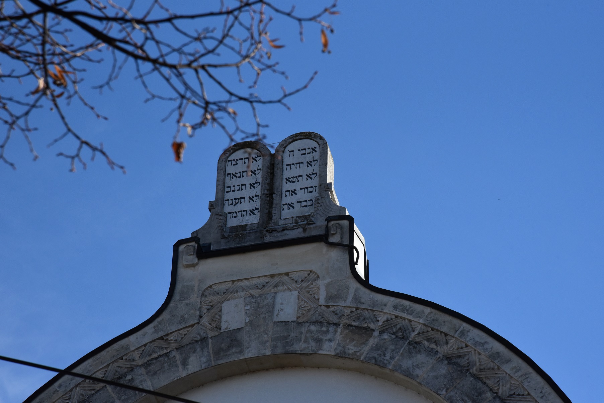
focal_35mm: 120
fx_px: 2014
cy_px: 202
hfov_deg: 17.1
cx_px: 302
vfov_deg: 11.4
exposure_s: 1/1250
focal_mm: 120
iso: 2000
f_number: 16
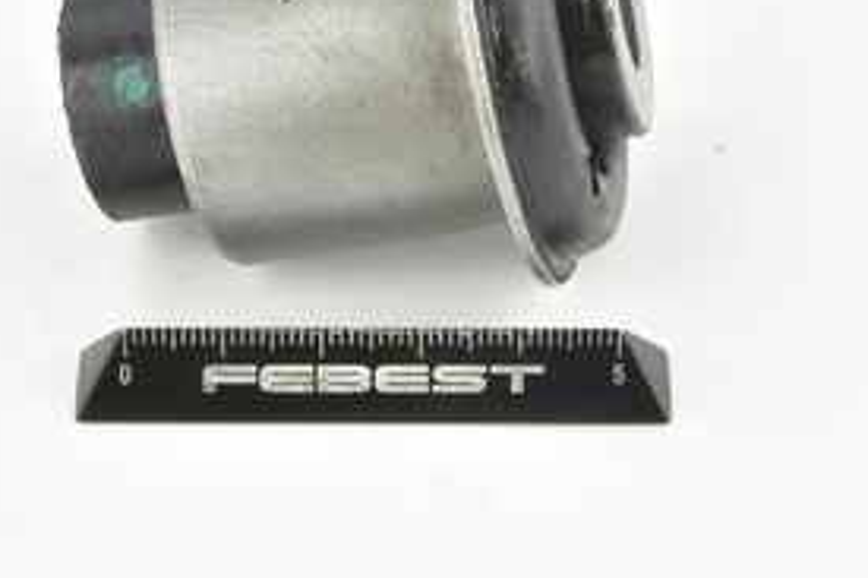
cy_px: 133
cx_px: 354
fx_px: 3783
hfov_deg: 13.1
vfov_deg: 8.7
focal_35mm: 157
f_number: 29
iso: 64
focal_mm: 60
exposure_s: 1/2
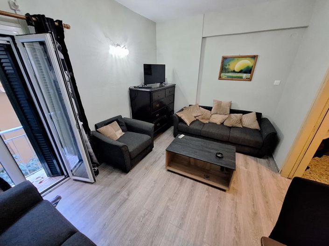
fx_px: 123
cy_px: 123
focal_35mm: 13
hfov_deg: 106.2
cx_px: 164
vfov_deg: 89.9
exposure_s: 1/25
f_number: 2.2
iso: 400
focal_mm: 1.74
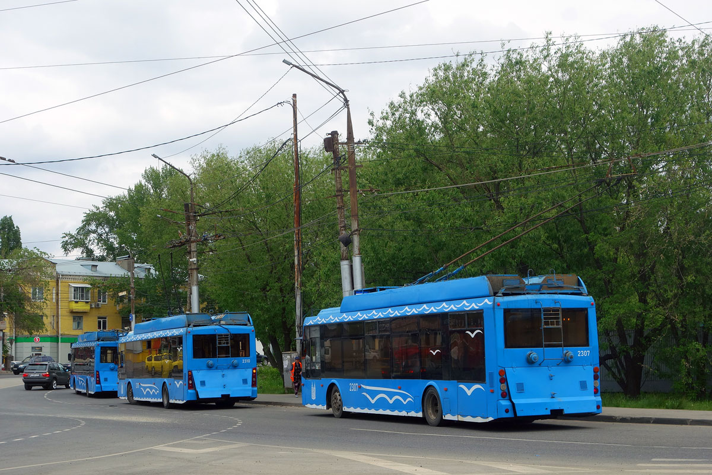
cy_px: 238
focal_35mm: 56
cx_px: 356
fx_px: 1107
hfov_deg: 35.6
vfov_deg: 24.2
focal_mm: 20.85
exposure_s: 1/400
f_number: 5.6
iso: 125
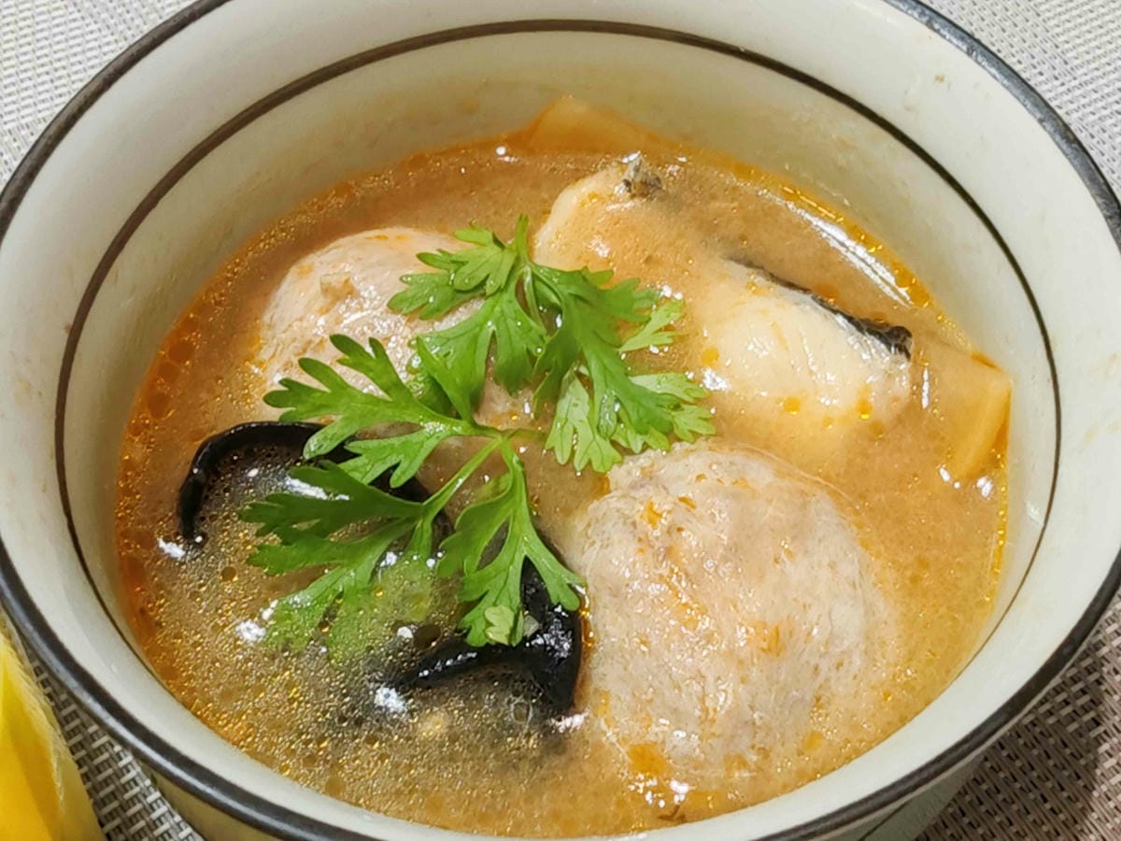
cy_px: 420
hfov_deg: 42.9
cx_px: 560
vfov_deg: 32.9
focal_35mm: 44
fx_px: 1425
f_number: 1.8
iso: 200
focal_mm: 2.03
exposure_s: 1/40
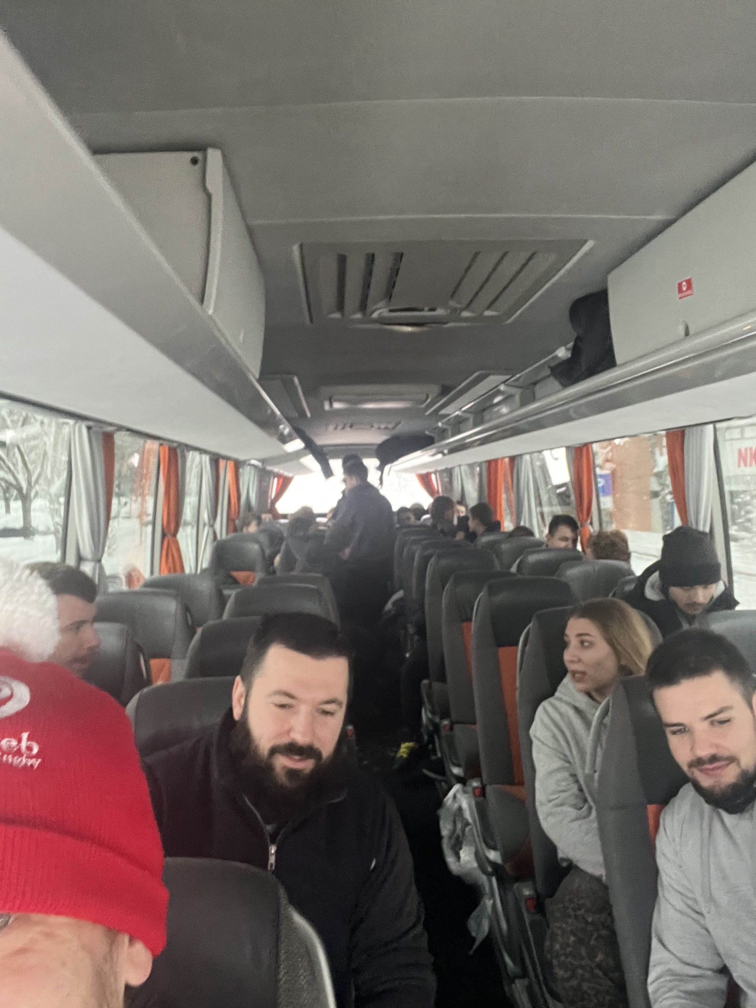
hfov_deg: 46.8
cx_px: 378
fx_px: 874
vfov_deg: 60.0
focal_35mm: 30
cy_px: 504
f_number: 2.2
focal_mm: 2.71
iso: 400
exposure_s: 1/30
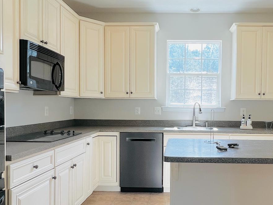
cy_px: 117
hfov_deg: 59.1
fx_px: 237
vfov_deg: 46.7
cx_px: 173
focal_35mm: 30
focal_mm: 1.57
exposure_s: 1/120
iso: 40
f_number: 1.8
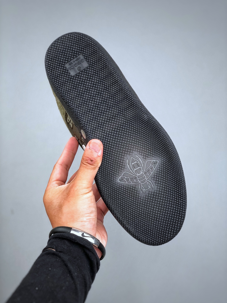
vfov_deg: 33.8
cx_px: 114
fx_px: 498
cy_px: 152
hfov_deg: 25.7
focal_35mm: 57
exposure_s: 1/33
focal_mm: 6.6
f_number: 2.8
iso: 25
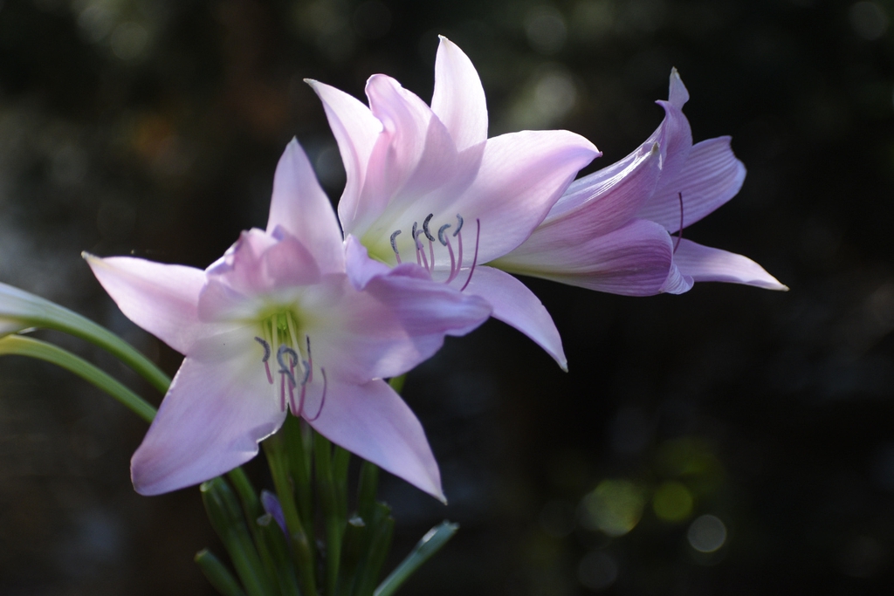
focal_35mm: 108
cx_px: 447
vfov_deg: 12.7
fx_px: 2682
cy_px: 298
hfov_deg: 18.9
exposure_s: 1/800
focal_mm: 72
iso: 500
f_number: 5
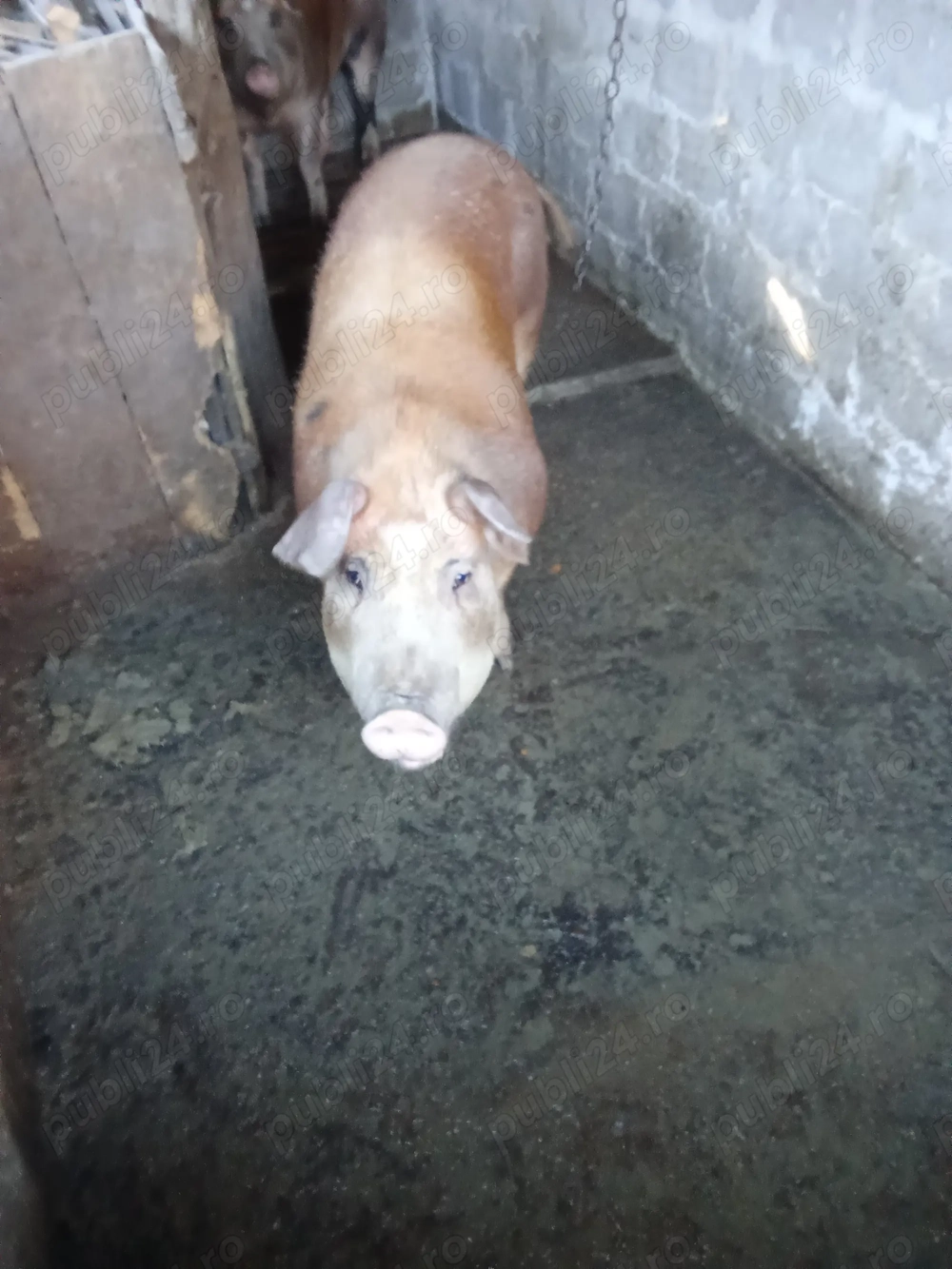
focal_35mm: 28
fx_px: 1027
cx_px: 476
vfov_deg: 63.5
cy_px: 634
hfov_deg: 49.7
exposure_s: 1/20
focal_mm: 2.78
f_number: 2
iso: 800
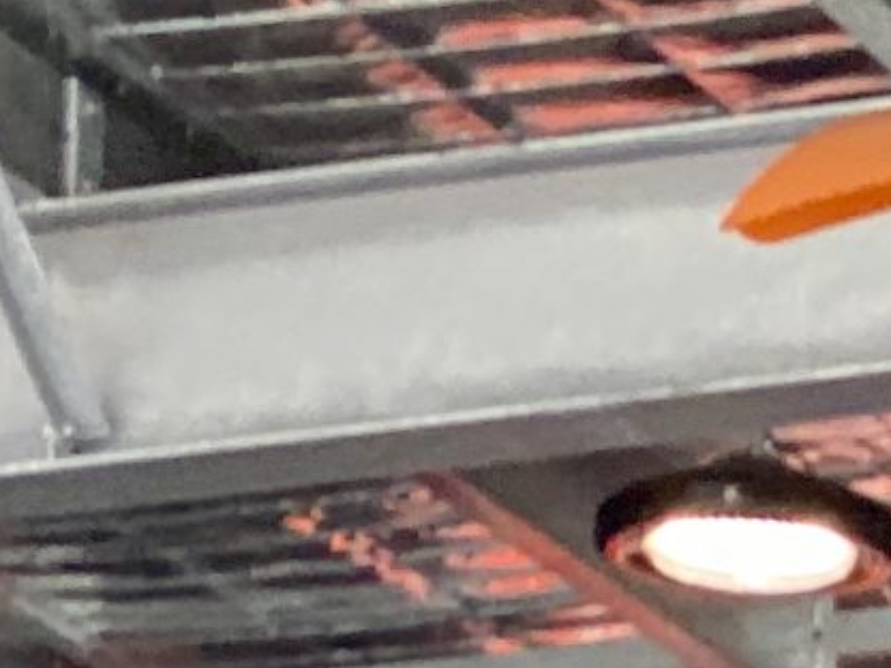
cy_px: 799
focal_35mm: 320
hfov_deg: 5.8
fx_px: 8237
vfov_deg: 4.6
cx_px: 2515
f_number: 2
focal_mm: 6
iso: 40
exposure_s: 1/122
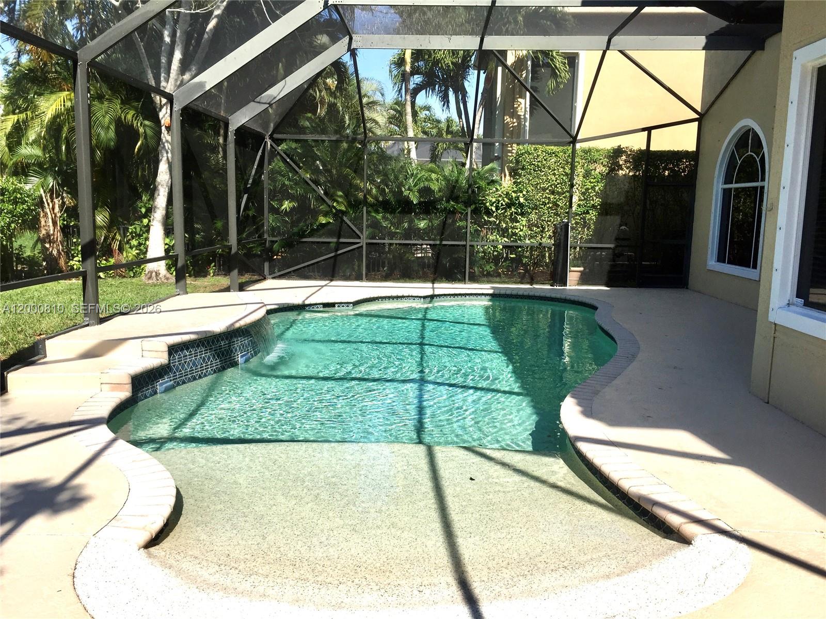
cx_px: 413
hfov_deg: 61.7
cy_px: 310
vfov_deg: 48.2
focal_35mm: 29
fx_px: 692
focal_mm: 4.15
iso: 32
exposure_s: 1/1364
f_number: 2.2
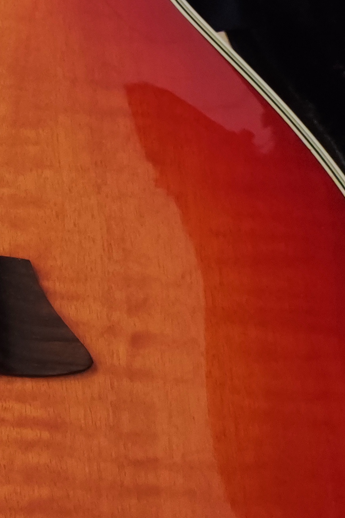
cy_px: 141
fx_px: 906
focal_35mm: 63
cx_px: -155
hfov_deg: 19.2
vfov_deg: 31.4
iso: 1899
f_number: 1.79
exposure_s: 1/33
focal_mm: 4.74
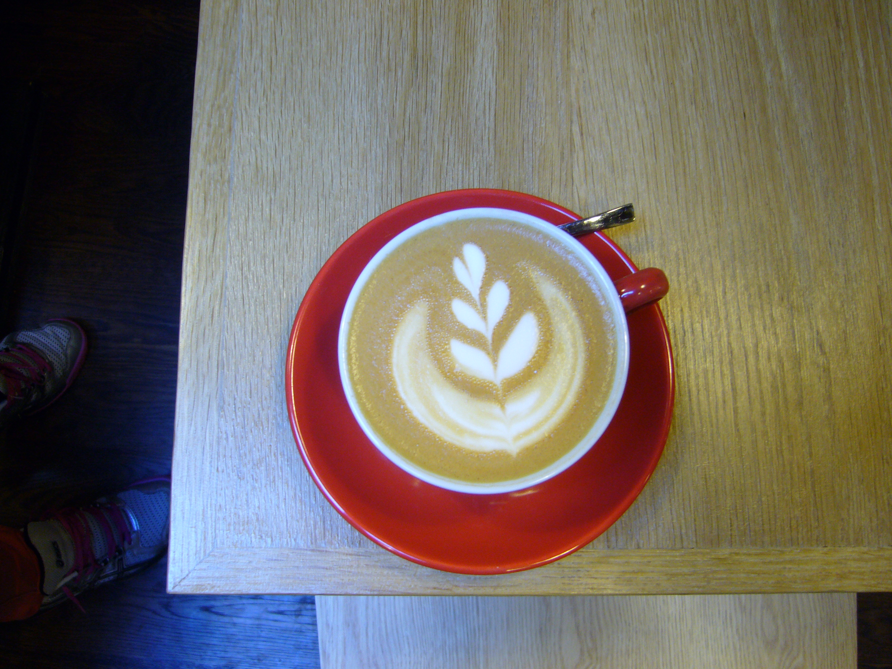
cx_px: 446
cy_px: 334
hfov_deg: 52.6
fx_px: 902
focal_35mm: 35
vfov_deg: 40.7
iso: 125
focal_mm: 5.8
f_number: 2.8
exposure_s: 1/15
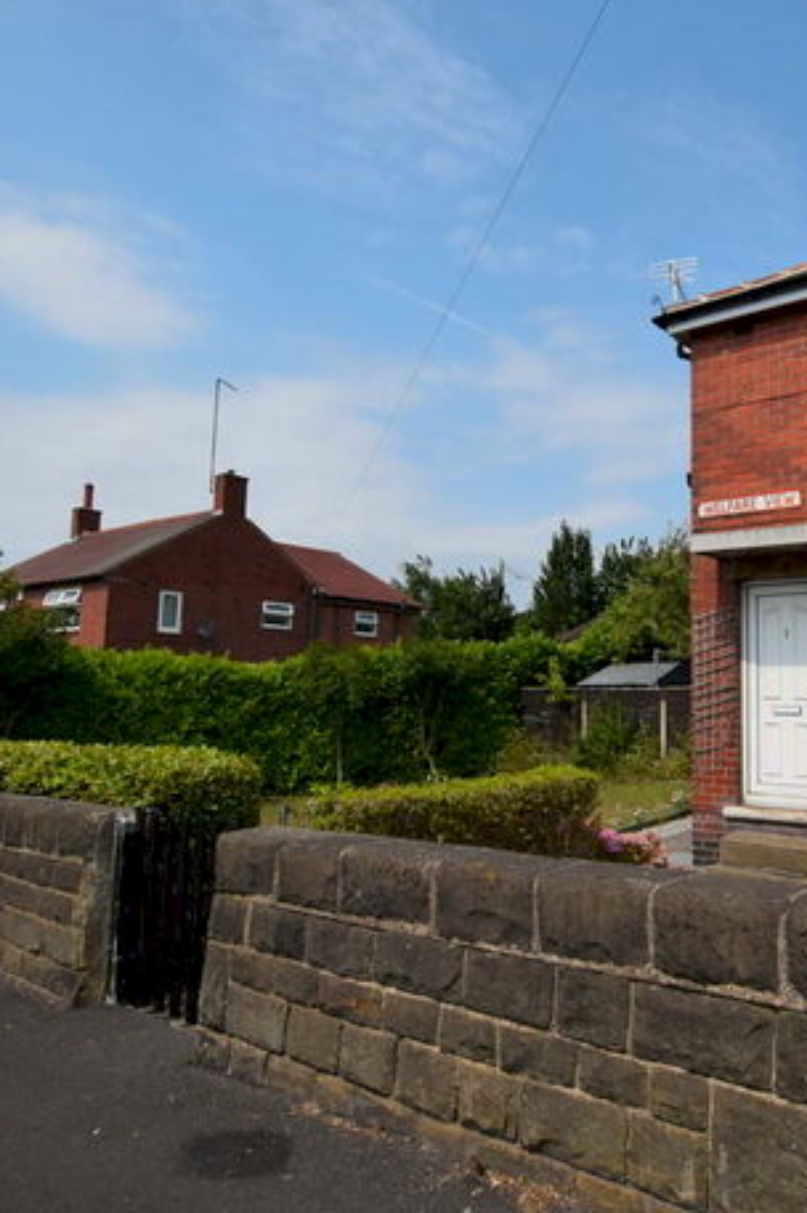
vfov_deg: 76.1
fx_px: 774
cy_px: 601
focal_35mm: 23
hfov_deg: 52.5
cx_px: 608
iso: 100
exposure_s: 1/200
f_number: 9
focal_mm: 10
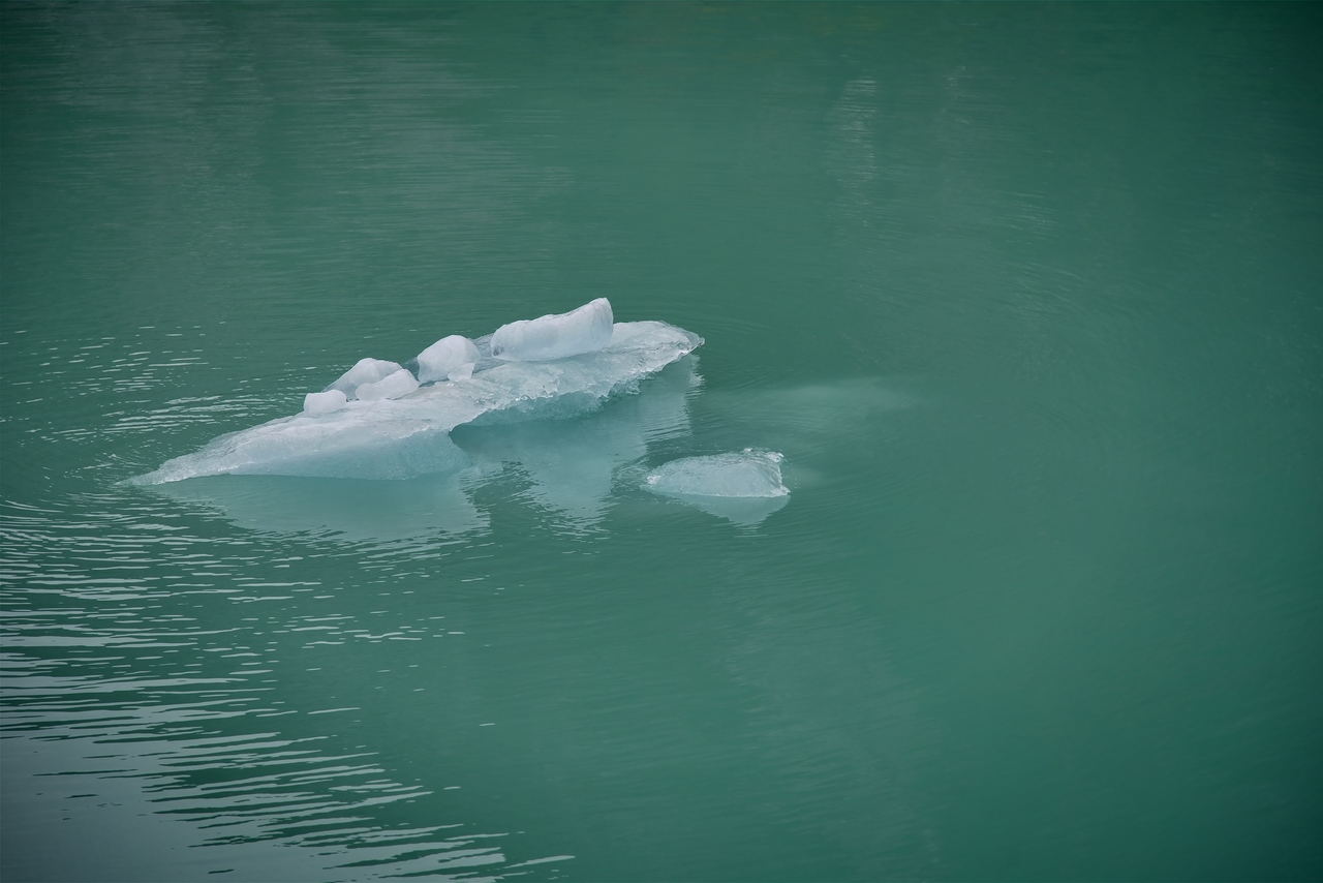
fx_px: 4411
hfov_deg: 17.1
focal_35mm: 120
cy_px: 442
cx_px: 662
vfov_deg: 11.4
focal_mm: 120
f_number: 5.6
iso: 100
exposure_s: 1/250
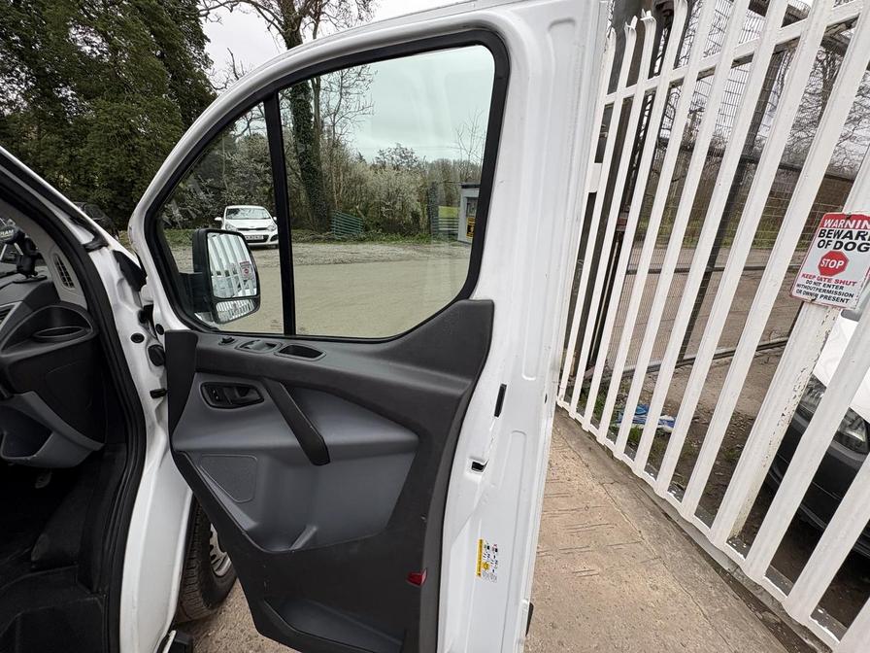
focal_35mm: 14
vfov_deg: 85.7
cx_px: 435
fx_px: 352
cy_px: 326
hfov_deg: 102.1
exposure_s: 1/418
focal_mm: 2.22
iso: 40
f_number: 2.2
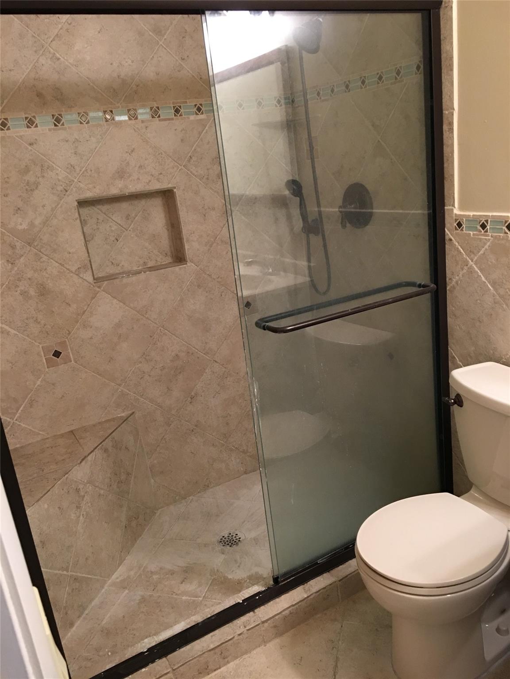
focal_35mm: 29
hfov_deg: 48.2
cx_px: 255
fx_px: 570
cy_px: 340
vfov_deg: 61.7
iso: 100
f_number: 2.2
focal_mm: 4.15
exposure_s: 1/17
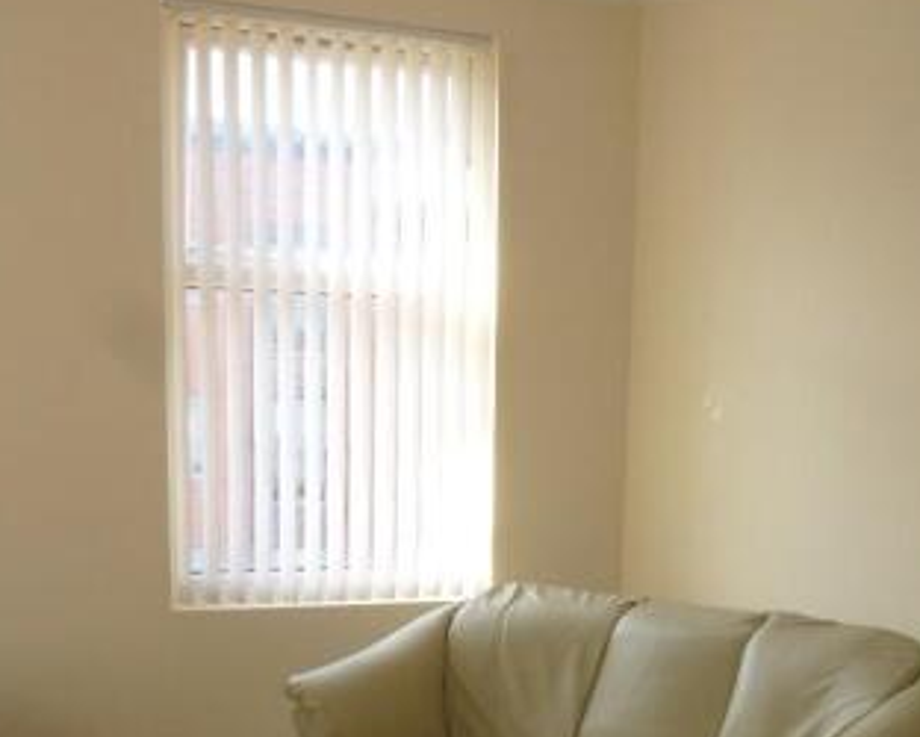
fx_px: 1390
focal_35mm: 51
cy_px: 603
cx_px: 594
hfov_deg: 36.3
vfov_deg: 29.0
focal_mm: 5
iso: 100
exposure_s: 1/80
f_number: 3.1
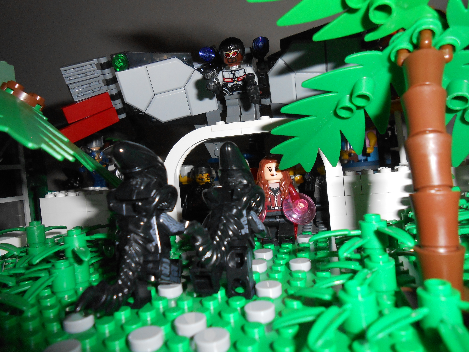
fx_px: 352
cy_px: 176
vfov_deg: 53.1
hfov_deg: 67.3
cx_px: 234
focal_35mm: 26
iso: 200
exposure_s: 1/25
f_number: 11.5
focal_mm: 4.6
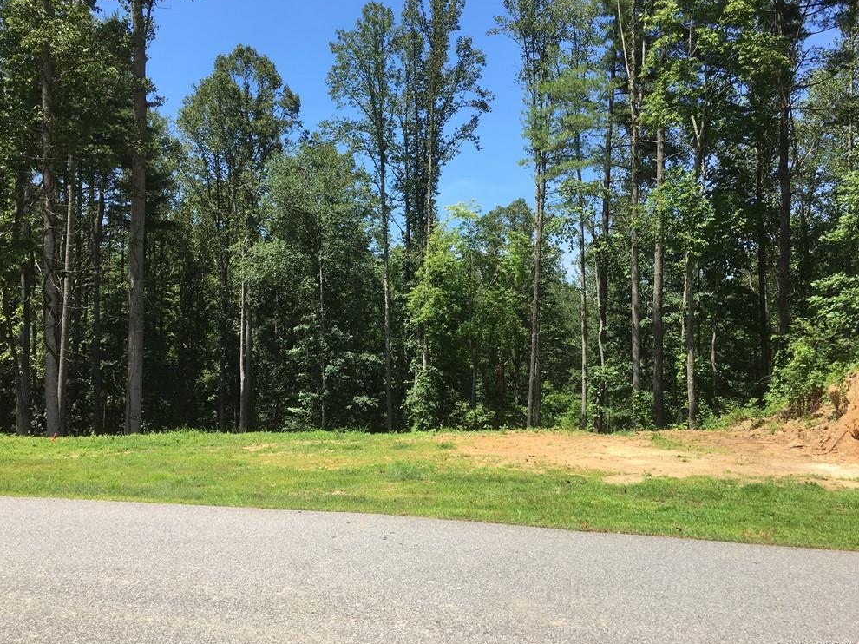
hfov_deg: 60.0
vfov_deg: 46.8
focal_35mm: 30
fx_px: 744
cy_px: 321
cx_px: 430
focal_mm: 4.15
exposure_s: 1/845
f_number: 2.2
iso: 25
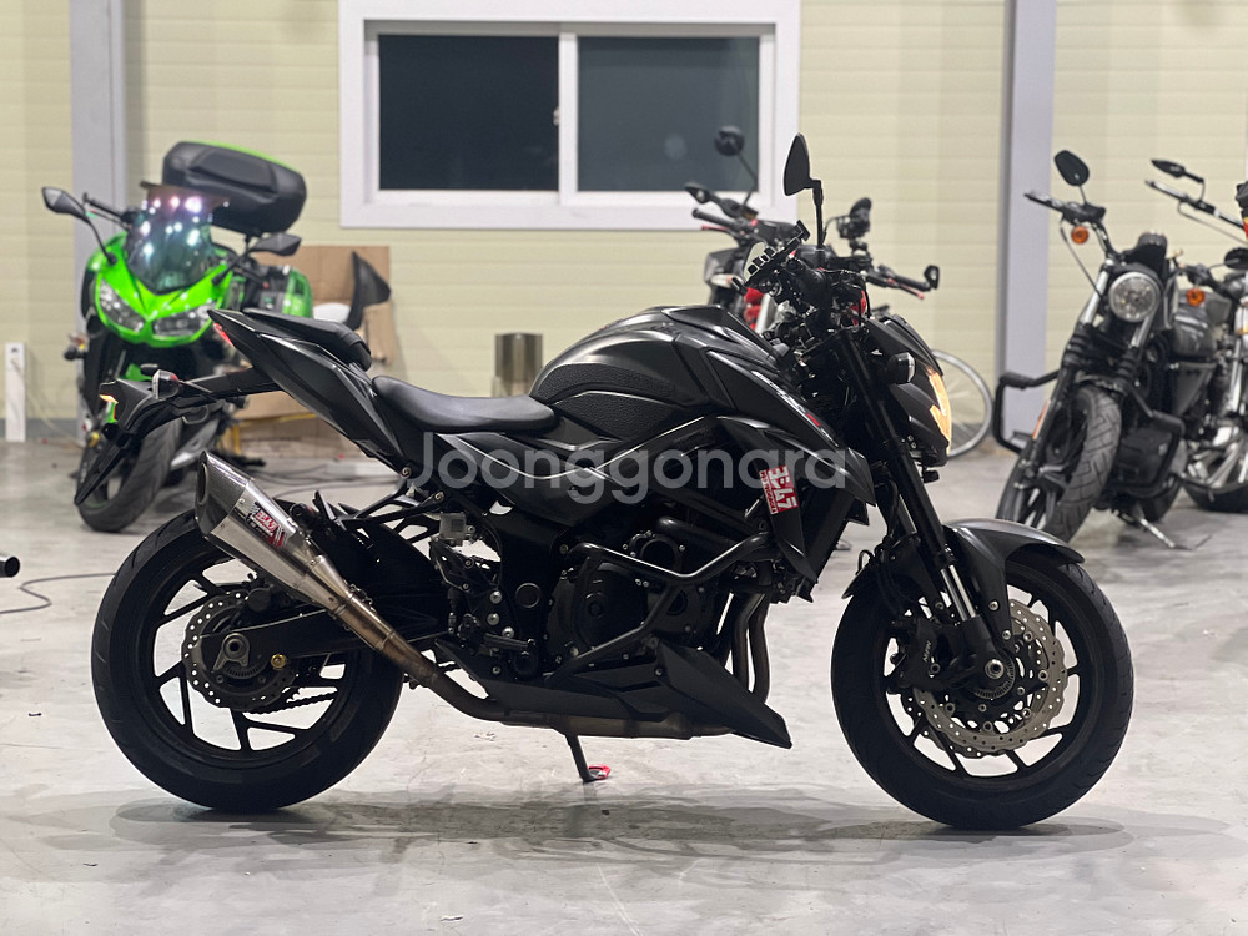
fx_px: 2776
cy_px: 468
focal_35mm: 77
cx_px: 624
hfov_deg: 25.3
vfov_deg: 19.1
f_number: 2.8
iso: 320
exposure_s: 1/30
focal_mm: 9
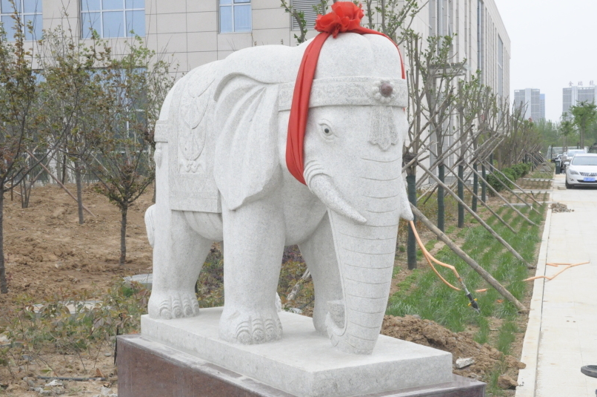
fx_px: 1010
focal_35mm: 61
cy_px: 202
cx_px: 304
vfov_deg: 22.2
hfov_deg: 32.9
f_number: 14
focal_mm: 32
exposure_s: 1/800
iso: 2000
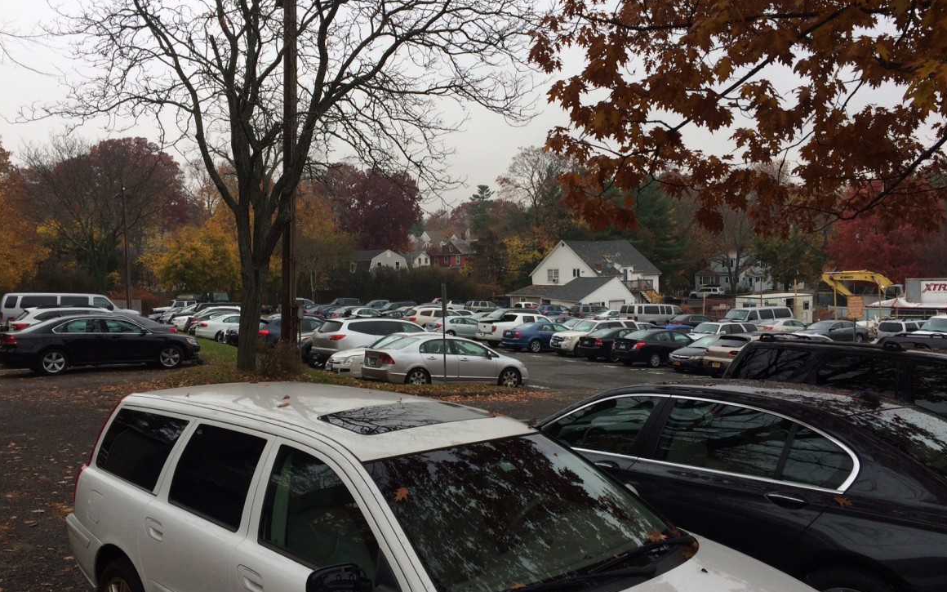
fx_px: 800
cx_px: 474
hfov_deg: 61.2
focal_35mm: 31
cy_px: 289
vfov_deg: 40.6
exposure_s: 1/281
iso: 32
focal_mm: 4.15
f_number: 2.2
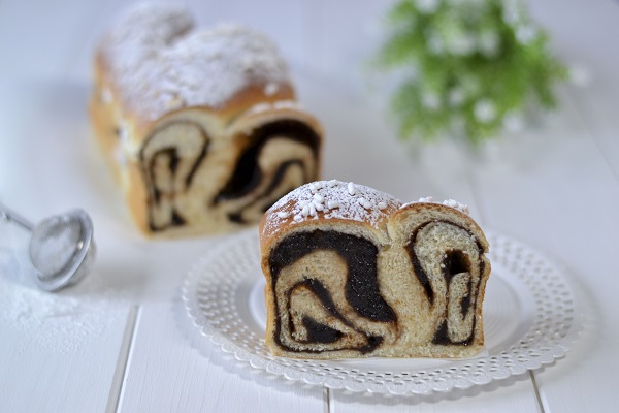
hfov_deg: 27.0
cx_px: 310
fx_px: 1289
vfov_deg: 18.2
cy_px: 206
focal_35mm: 75
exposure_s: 1/160
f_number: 2.2
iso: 800
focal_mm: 50
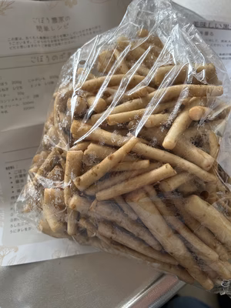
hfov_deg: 53.1
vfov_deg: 67.3
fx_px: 231
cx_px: 116
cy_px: 154
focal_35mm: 26
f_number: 1.5
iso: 250
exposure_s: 1/60
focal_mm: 5.7
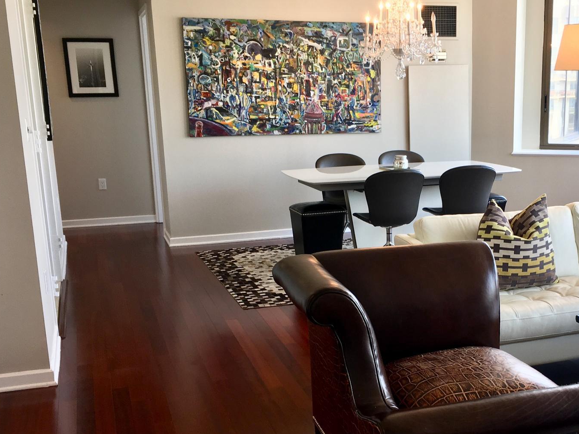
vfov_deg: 32.7
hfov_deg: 42.2
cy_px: 274
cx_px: 399
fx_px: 736
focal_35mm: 44
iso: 25
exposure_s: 1/40
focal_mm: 4.15
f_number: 2.2
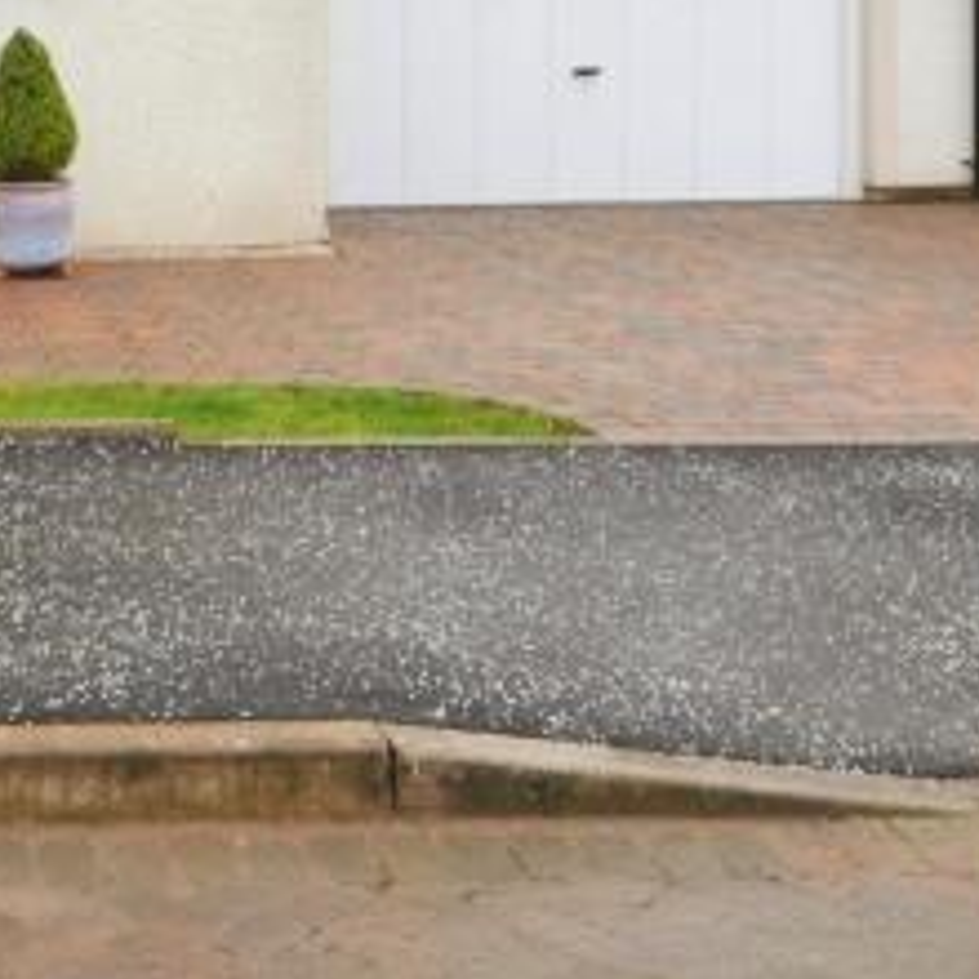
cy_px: -274
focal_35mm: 71
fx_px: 2272
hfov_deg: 22.6
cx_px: -169
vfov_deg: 22.0
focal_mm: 12
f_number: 7.1
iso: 200
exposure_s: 1/25
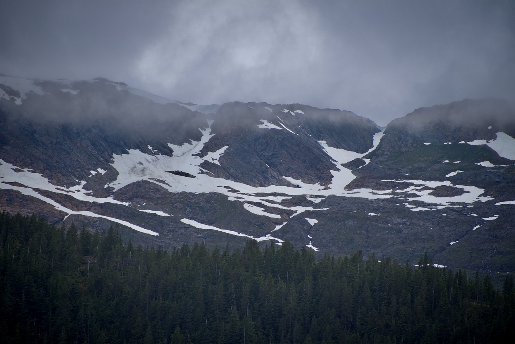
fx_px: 4292
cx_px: 258
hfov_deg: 6.9
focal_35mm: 300
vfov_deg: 4.6
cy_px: 172
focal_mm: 300
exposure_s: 1/640
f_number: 5.6
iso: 160
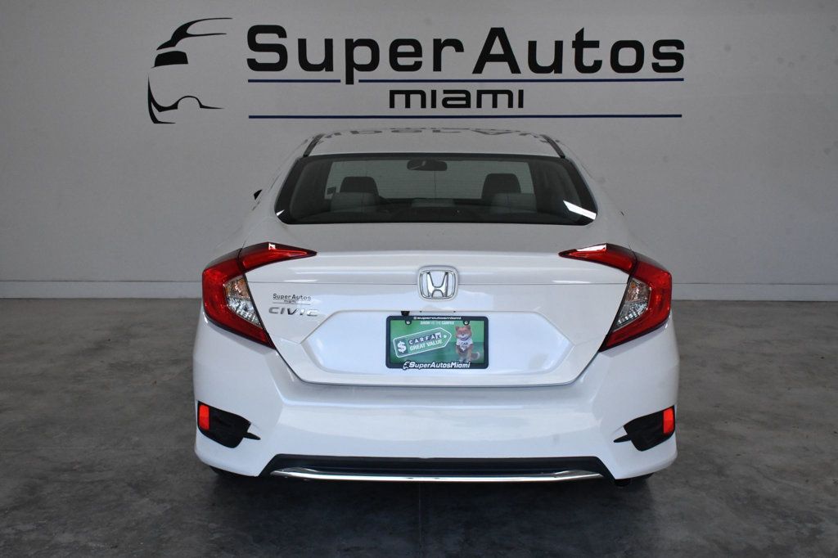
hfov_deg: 49.6
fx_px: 907
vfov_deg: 34.2
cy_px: 279
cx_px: 419
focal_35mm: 39
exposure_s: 1/800
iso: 2500
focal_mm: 26
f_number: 14
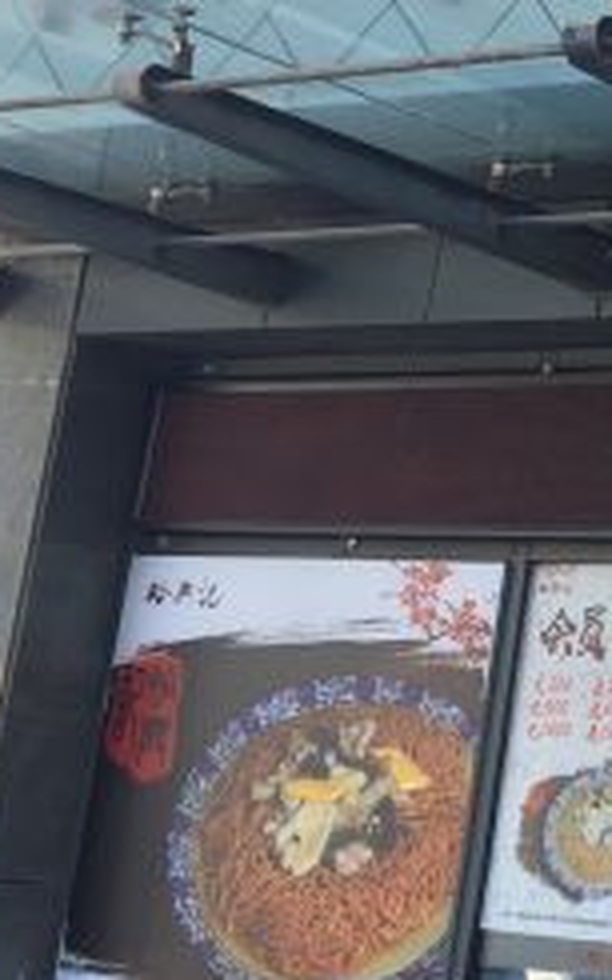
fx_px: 2350
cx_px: 1220
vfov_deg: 23.5
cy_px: 378
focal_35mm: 88
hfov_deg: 12.9
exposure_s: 1/127
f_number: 2.2
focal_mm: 4.15
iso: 25
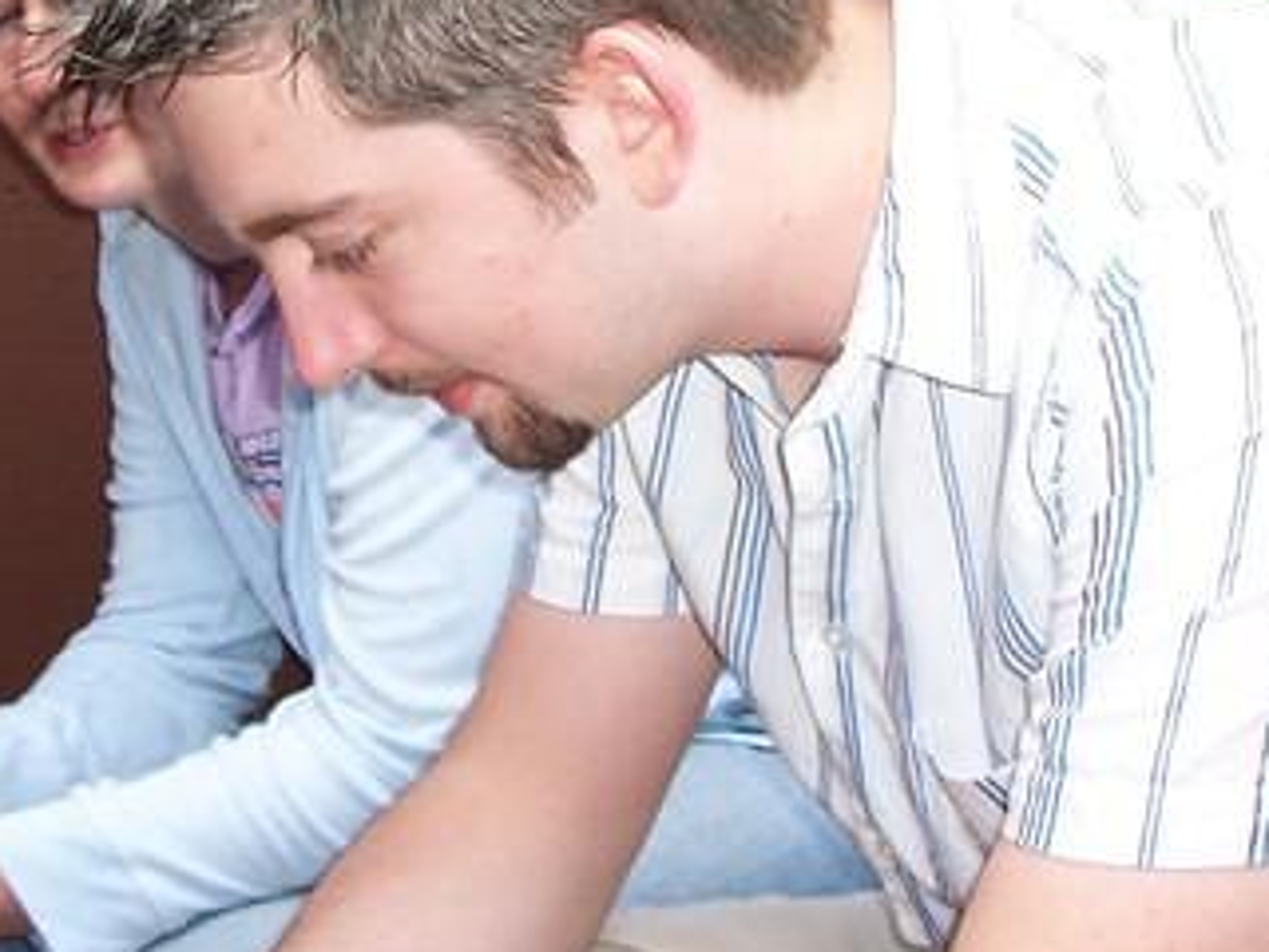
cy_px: 83
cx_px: 472
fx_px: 2713
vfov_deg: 19.5
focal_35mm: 74
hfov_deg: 26.2
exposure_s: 1/60
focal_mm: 5.6
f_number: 2.8
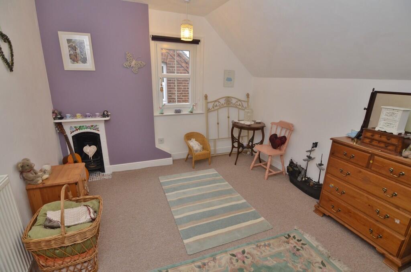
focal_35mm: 16
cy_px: 136
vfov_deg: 71.8
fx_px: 188
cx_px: 206
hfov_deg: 95.1
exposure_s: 1/60
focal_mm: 11
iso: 800
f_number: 5
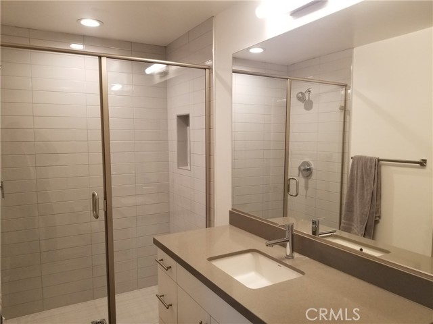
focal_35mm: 26
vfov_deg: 53.1
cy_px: 162
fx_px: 325
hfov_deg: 67.3
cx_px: 216
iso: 125
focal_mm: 4.3
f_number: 1.7
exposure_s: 1/60
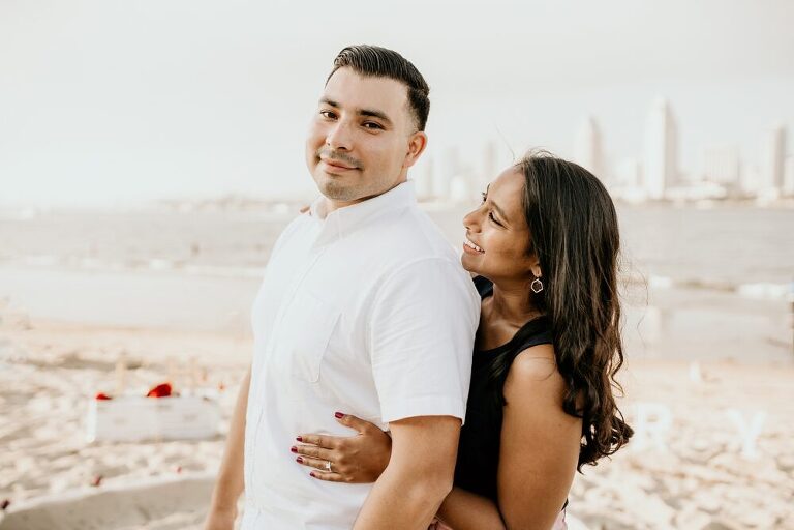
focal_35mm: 35
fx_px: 772
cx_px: 397
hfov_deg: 54.4
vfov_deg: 37.9
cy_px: 265
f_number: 2.2
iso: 250
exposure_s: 1/1600
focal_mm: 35
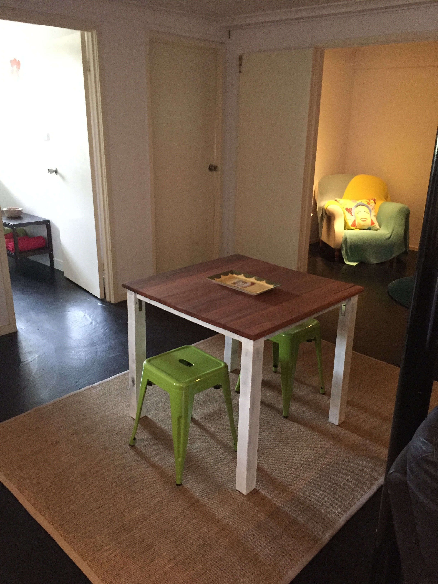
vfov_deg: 61.7
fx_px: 489
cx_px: 219
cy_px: 292
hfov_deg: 48.2
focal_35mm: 29
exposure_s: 1/17
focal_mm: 4.15
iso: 250
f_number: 2.2
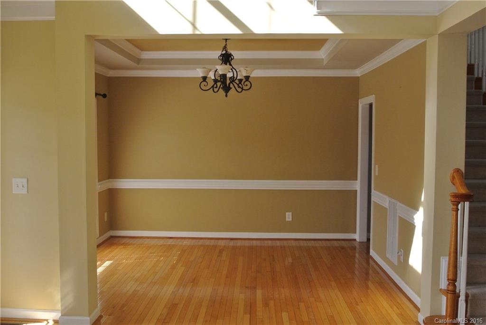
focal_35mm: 36
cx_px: 243
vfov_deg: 36.9
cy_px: 162
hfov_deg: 53.1
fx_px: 486
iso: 400
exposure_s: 1/60
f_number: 11
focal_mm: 13.6
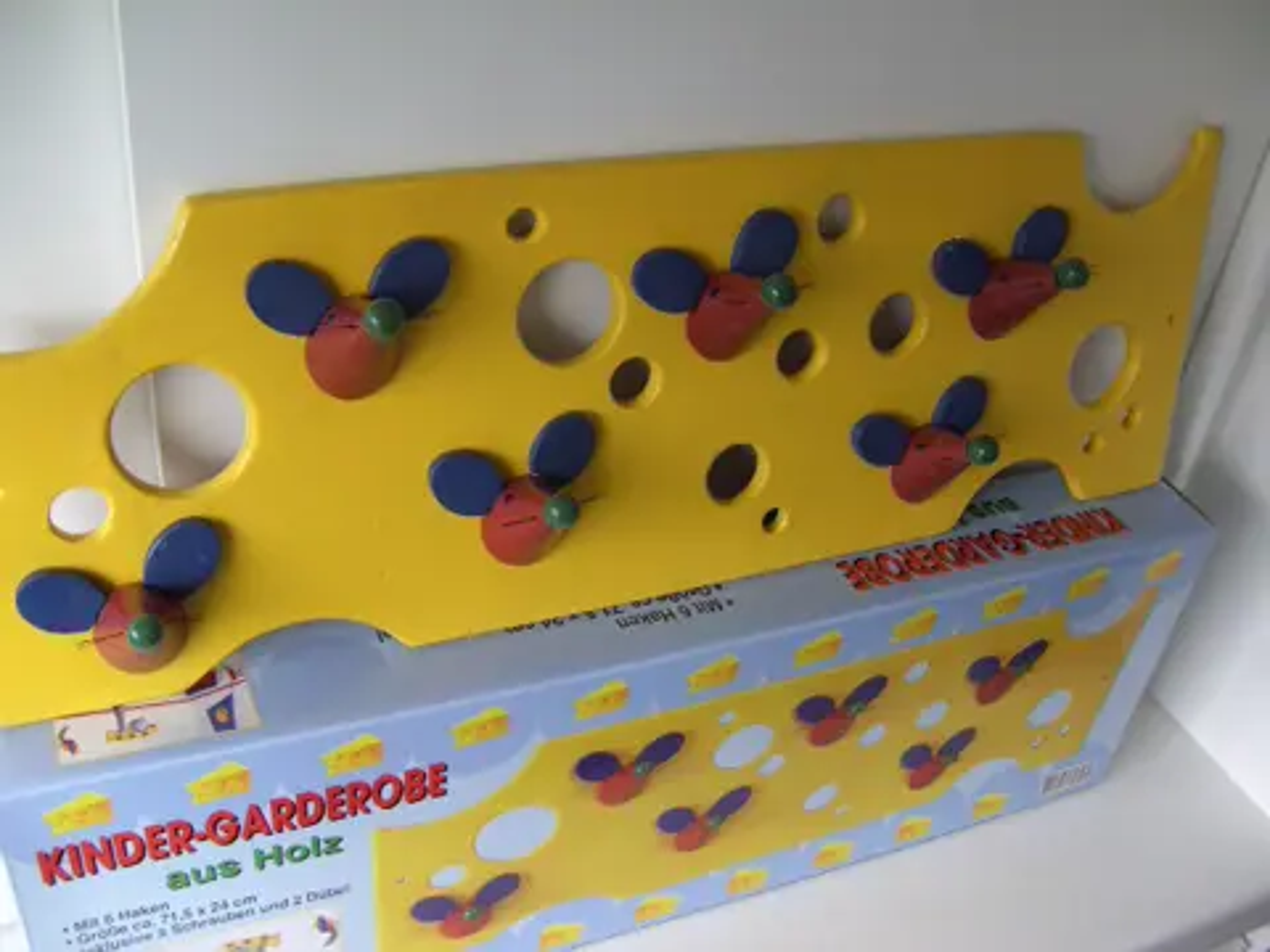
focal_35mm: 37
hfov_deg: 50.1
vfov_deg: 38.7
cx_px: 635
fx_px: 1357
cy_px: 476
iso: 100
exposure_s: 1/24
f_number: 2.8
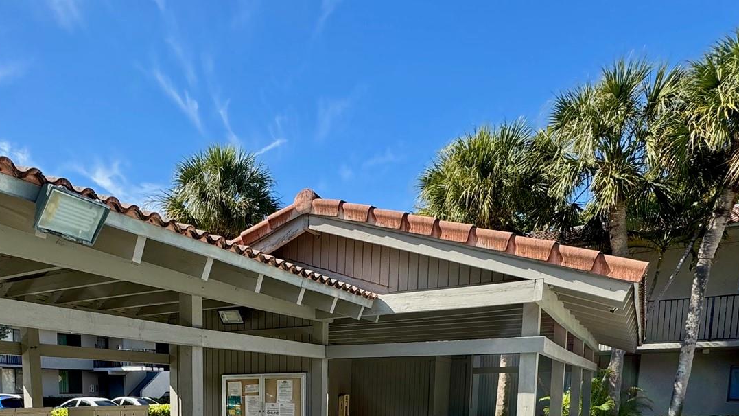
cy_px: 461
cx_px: 242
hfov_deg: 64.2
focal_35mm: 29
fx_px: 568
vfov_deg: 34.5
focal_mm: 2.22
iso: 40
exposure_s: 1/448
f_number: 2.2
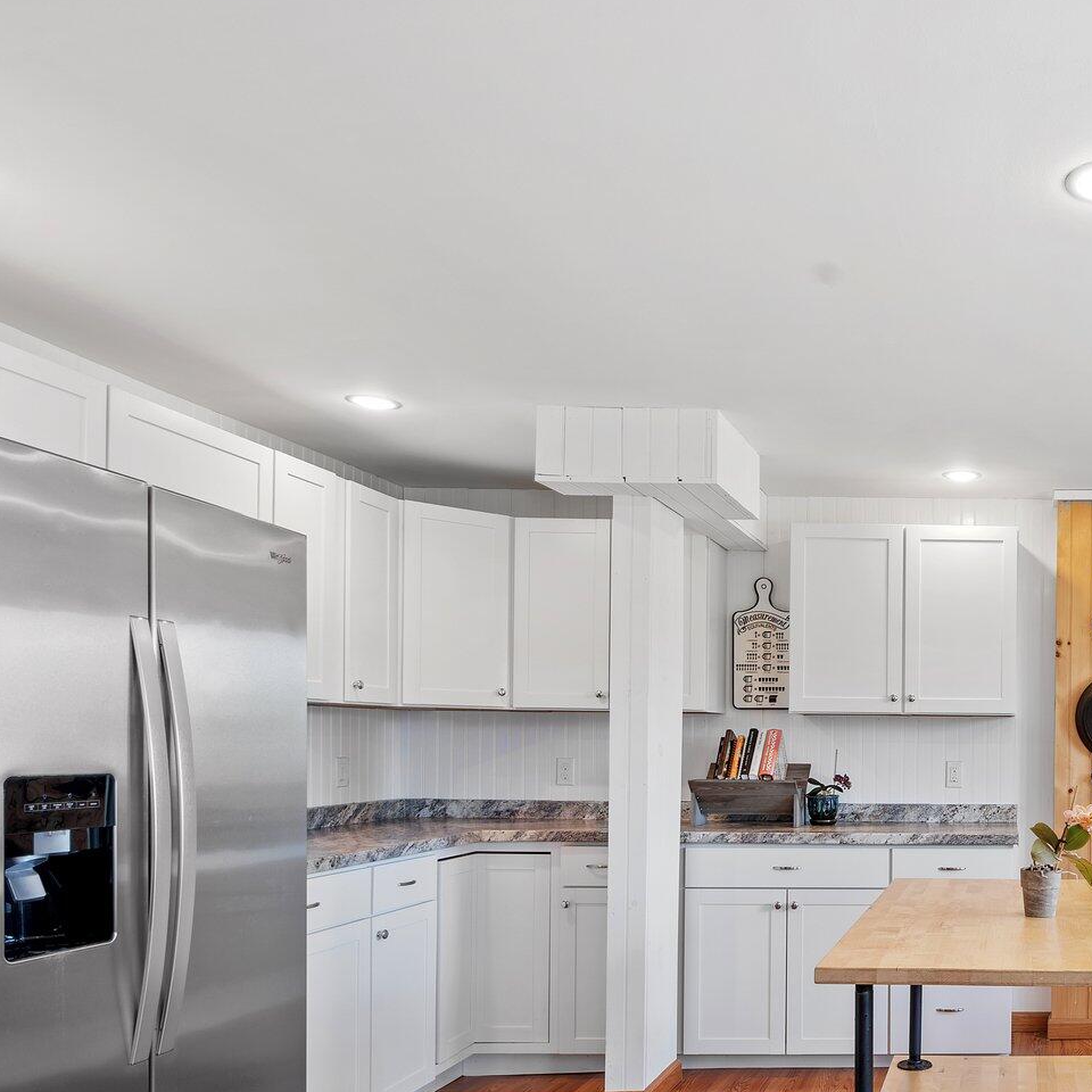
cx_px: 1051
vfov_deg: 54.1
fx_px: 1035
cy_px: 759
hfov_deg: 47.7
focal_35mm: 29
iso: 64
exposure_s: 1.3
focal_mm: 16
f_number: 9
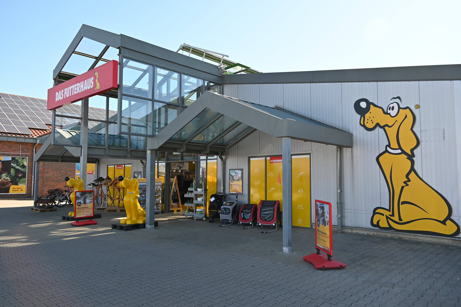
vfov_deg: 47.9
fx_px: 346
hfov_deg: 67.4
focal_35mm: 27
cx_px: 230
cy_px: 154
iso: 125
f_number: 5.6
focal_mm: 18
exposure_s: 1/250
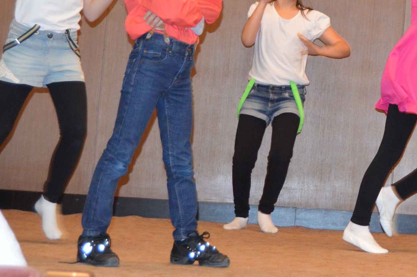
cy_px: -14
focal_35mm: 125
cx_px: 447
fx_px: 1449
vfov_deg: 10.8
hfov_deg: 16.0
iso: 1600
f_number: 4.5
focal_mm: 35
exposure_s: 1/60
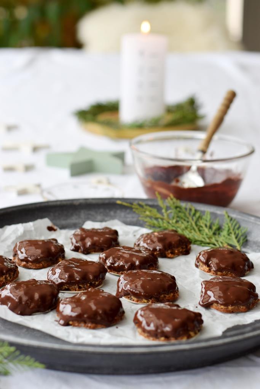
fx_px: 812
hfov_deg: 18.2
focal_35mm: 75
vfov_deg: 27.0
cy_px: 194
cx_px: 130
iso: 160
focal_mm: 50
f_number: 3.5
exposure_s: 1/60
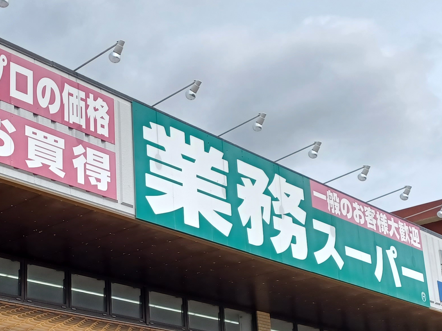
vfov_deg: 22.6
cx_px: 106
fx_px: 817
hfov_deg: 29.7
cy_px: 268
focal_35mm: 64
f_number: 1.8
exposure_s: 1/485
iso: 32
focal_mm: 4.6
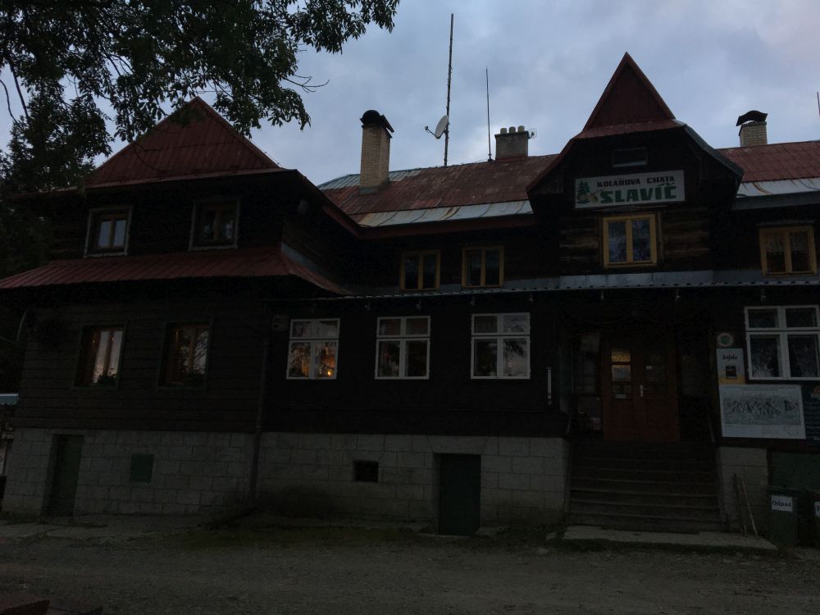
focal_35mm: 29
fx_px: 687
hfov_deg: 61.7
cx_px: 410
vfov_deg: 48.2
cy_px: 308
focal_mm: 4.15
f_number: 2.2
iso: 40
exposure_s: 1/100
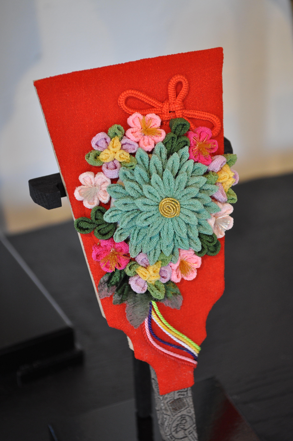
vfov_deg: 26.0
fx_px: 955
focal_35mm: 78
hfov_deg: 17.4
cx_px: 146
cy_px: 220
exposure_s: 1/30
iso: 450
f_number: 5.6
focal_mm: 52
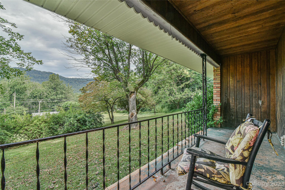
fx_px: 127
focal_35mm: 16
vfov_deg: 73.8
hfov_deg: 96.7
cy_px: 95
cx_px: 142
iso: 1600
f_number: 11
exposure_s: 1/500
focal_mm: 16
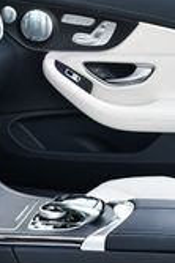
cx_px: 87
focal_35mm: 138
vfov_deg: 14.7
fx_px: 1008
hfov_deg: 9.9
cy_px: 233
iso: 500
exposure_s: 1/250
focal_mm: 18
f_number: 3.5
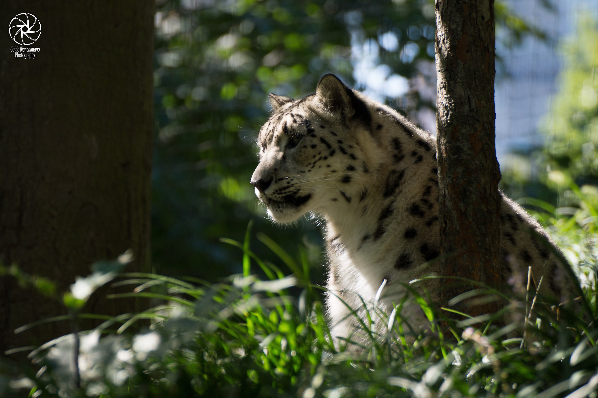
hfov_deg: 6.5
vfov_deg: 4.4
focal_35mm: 315
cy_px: 199
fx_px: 5232
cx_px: 299
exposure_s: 1/200
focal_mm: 210
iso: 200
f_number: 5.6
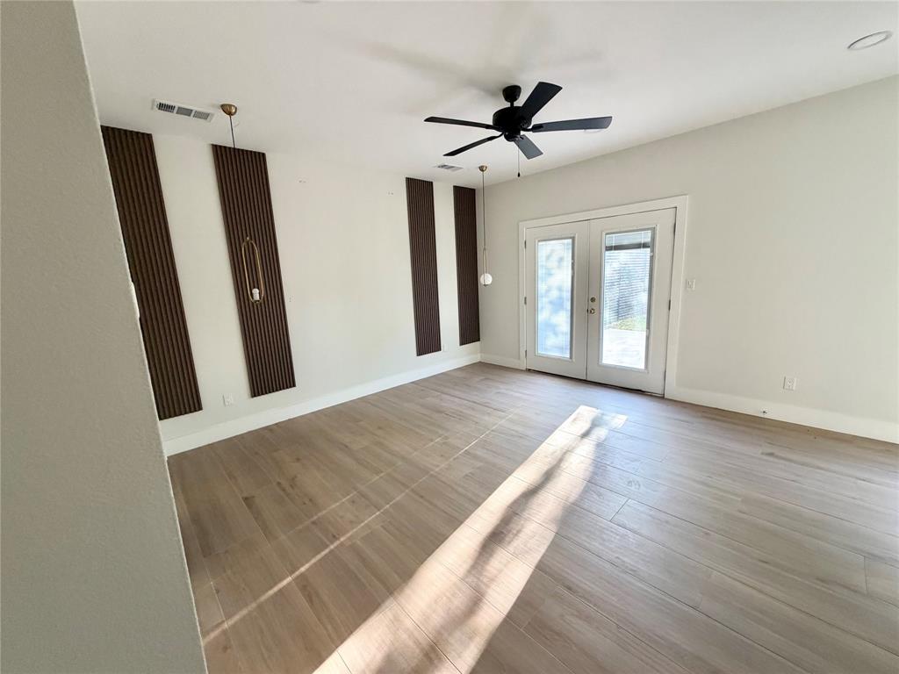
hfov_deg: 102.1
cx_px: 450
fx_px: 364
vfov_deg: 85.7
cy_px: 337
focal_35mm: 14
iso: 250
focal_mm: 2.22
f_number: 2.2
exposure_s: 1/121
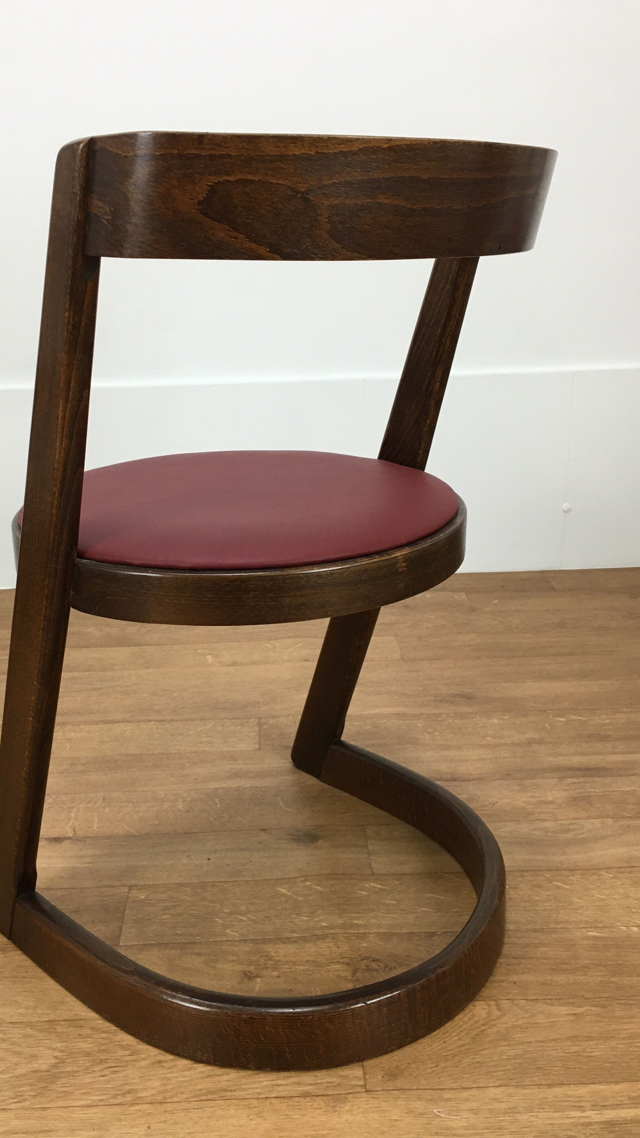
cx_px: 276
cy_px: 562
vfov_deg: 61.0
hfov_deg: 36.6
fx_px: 966
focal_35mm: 32
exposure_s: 1/33
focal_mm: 4.15
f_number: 2.2
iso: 64
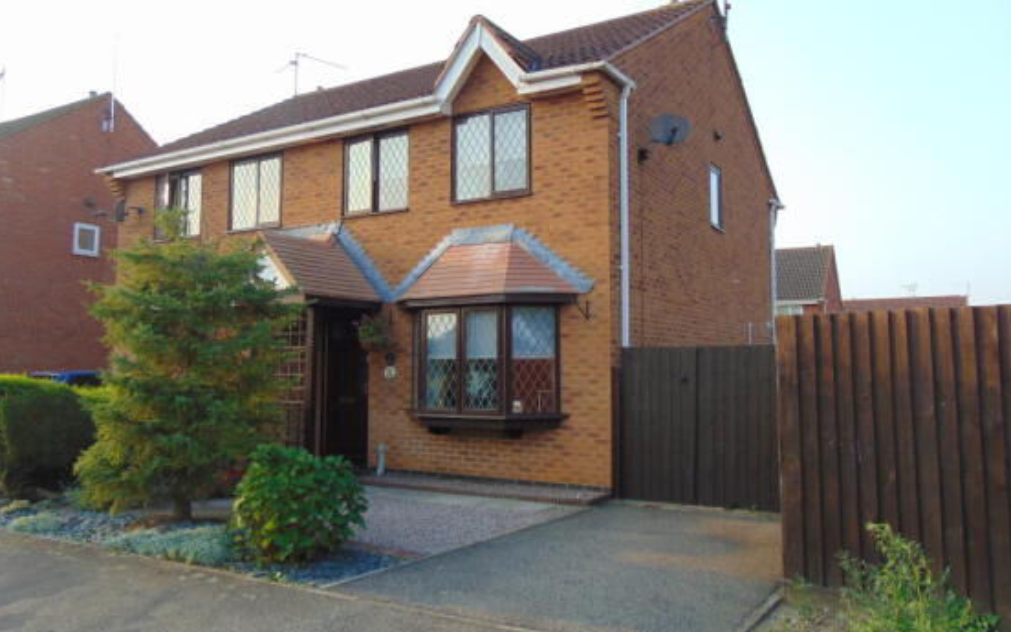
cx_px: 497
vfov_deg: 44.5
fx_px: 771
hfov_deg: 66.5
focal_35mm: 28
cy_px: 312
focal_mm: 4.5
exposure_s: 1/160
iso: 80
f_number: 3
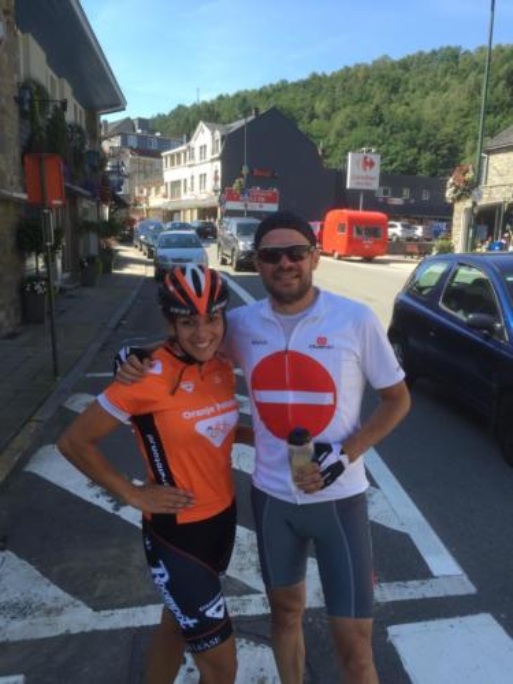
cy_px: 342
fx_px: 573
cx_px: 256
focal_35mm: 29
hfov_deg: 48.2
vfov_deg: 61.7
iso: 32
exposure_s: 1/590
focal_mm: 4.15
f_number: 2.2
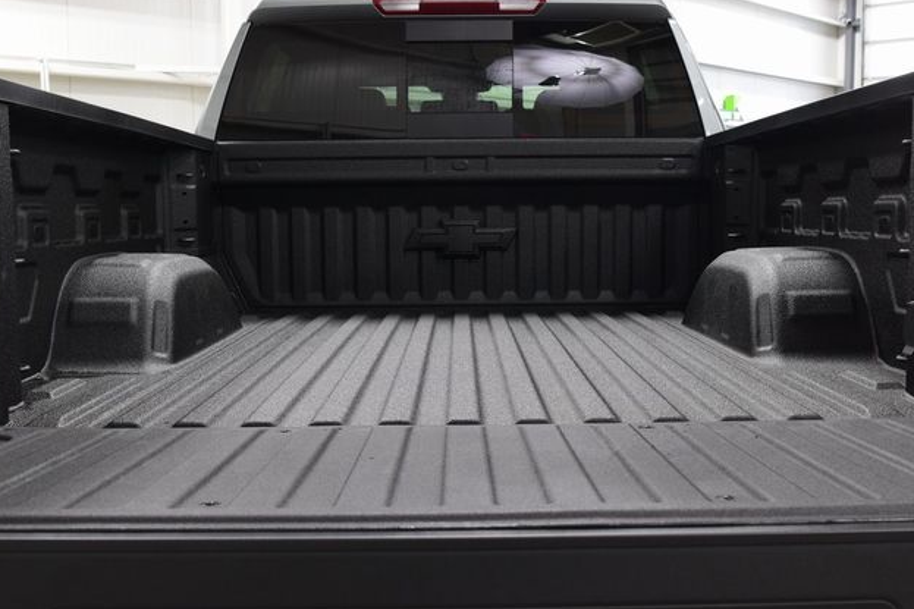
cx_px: 456
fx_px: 939
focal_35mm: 37
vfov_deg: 35.9
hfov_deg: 51.9
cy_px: 306
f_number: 6.3
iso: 800
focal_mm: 24
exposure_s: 1/15
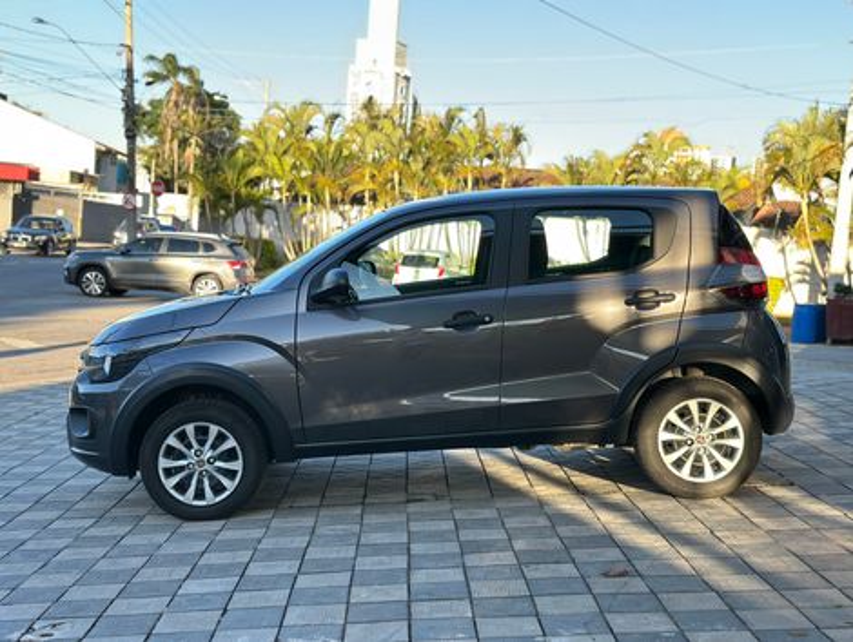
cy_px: 321
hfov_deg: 39.6
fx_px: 1185
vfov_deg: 30.3
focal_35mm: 48
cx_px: 426
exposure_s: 1/494
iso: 80
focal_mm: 6.86
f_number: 1.78
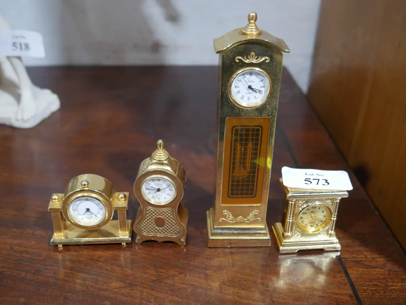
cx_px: 203
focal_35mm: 40
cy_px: 152
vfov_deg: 36.0
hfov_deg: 46.8
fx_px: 469
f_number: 4.4
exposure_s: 1/60
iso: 1250
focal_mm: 20
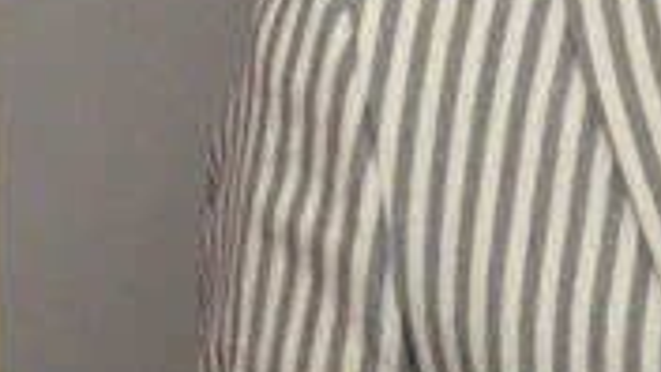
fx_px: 5206
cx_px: 886
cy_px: -86
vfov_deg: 4.1
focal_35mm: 297
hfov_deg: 7.2
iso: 2000
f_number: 6.3
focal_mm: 26
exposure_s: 1/160
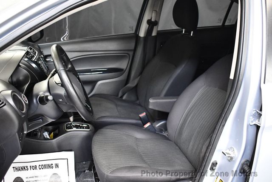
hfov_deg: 53.1
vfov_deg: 36.9
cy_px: 91
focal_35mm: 36
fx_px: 272
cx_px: 136
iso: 3200
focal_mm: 18
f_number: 3.5
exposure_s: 1/80
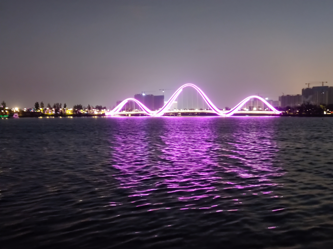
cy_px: 124
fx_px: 385
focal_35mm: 40
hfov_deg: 46.8
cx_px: 166
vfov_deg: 36.0
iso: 1105
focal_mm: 6.72
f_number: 1.69
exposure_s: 1/13
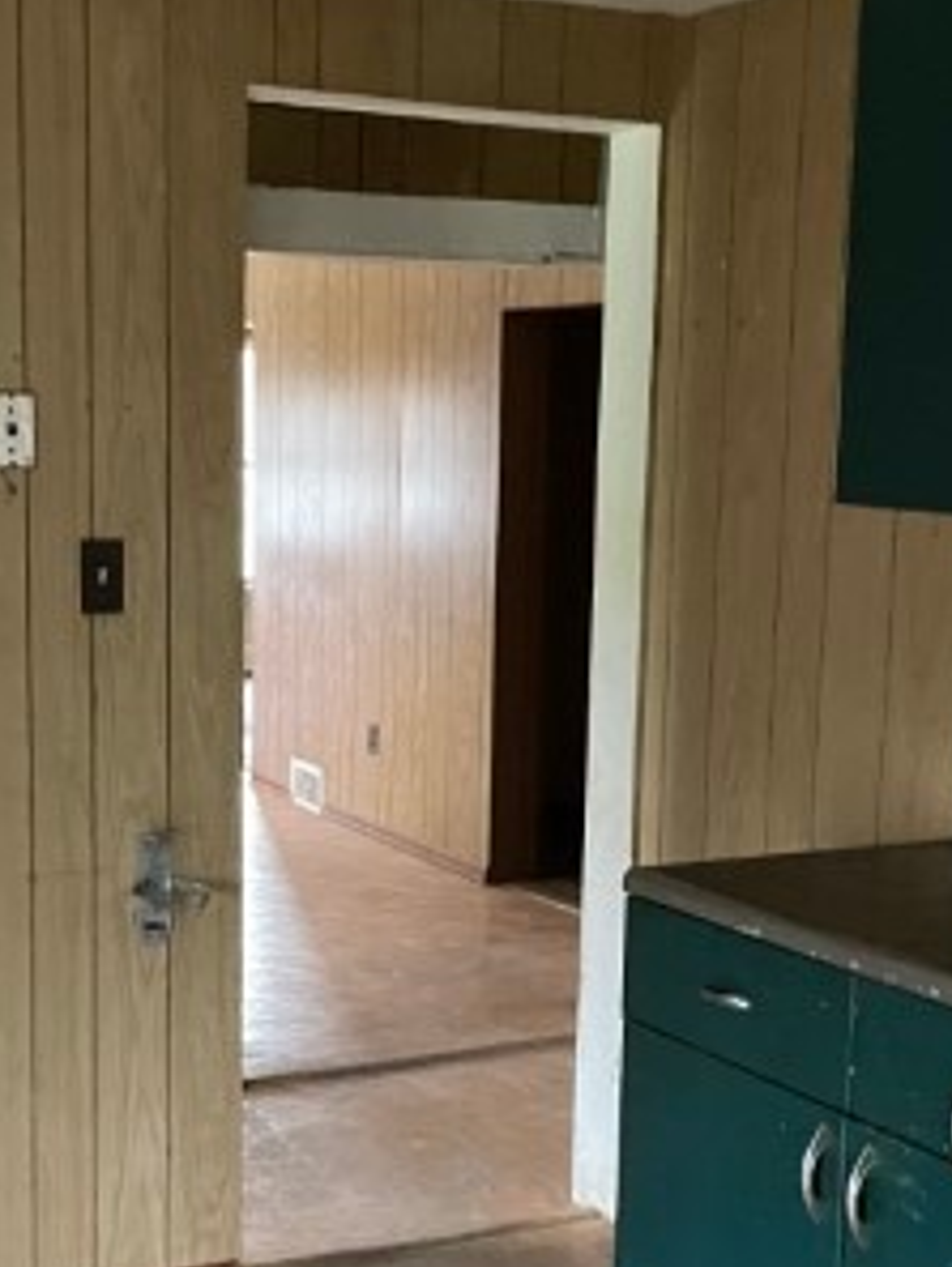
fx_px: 2052
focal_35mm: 56
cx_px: 393
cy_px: 781
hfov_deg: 26.1
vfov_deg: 34.2
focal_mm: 4.2
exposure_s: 1/30
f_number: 1.6
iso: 640
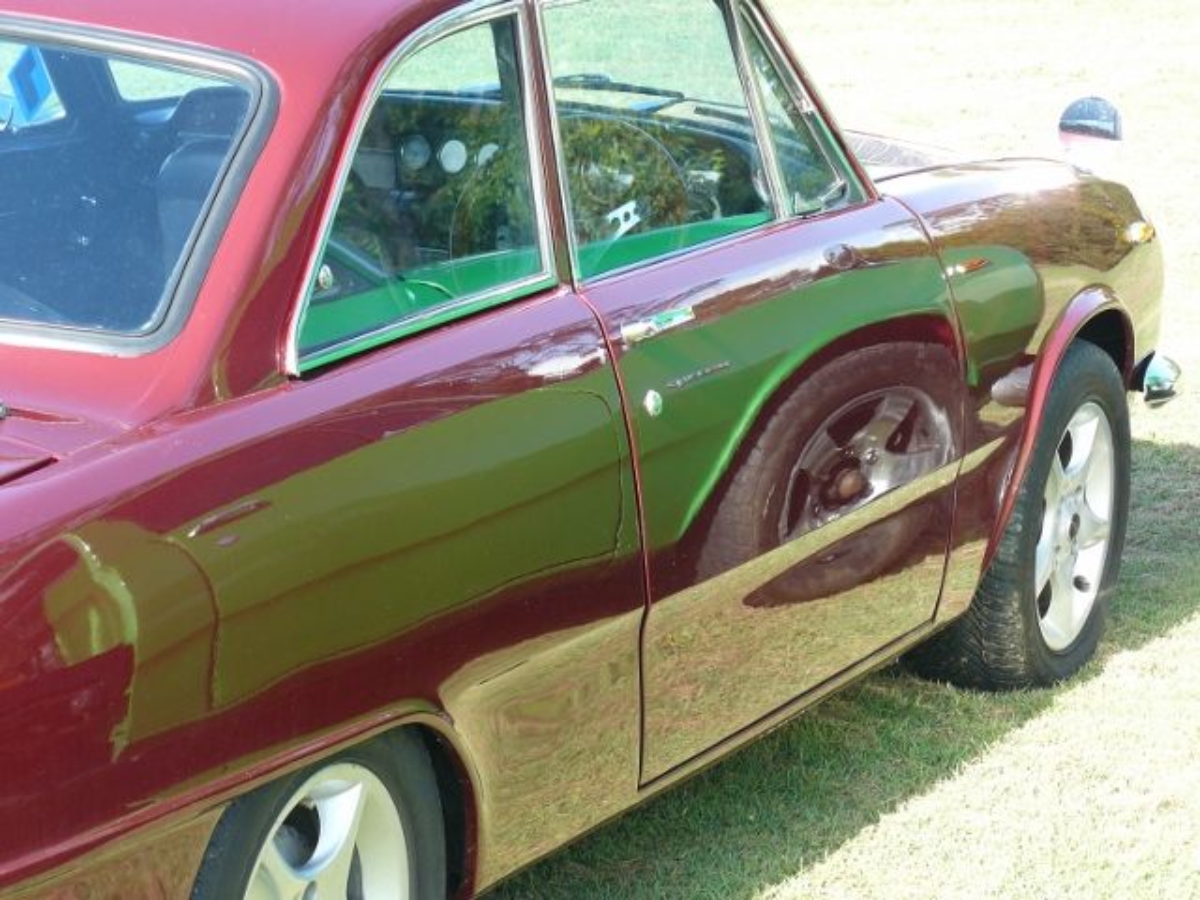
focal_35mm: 119
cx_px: 600
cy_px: 450
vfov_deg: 12.5
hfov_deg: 16.6
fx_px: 4125
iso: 100
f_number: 3.6
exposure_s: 1/100
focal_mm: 19.9
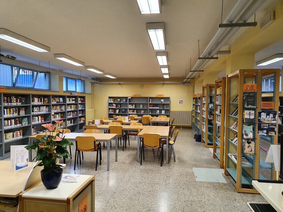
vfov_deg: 53.1
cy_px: 106
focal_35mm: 26
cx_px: 142
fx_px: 213
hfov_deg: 67.3
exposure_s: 1/100
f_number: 2.4
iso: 200
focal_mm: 4.32
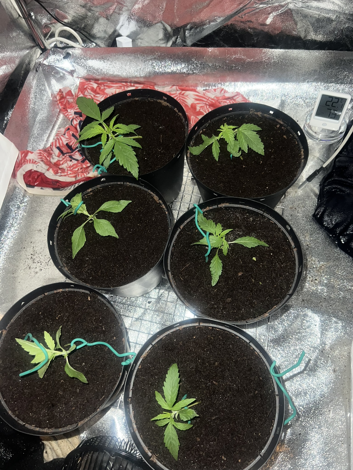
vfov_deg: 67.3
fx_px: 354
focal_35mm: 26
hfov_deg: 53.1
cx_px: 176
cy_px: 235
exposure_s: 1/4
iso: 50
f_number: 1.5
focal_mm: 5.7
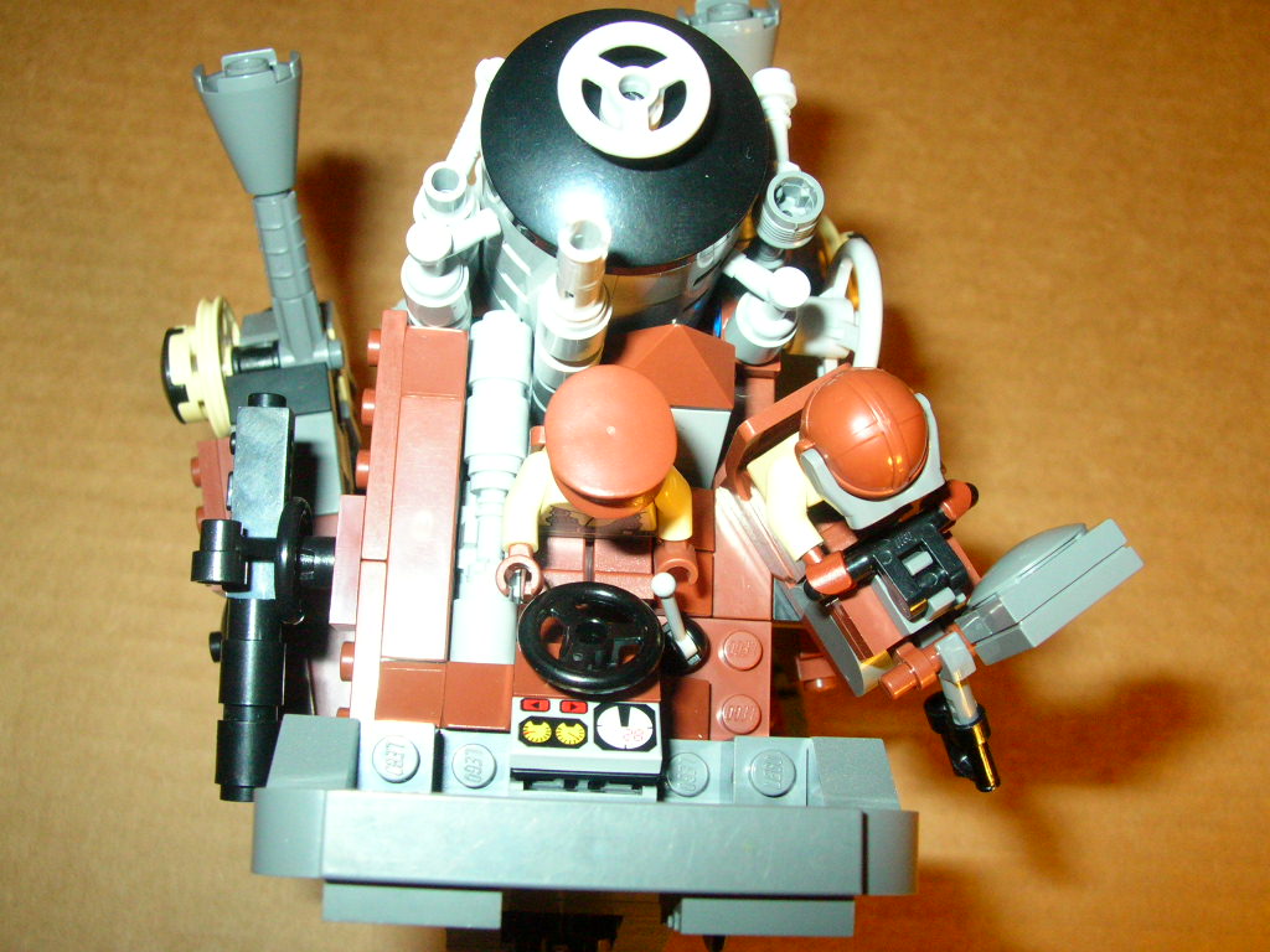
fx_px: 1321
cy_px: 476
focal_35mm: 36
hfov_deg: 51.4
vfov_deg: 39.7
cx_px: 635
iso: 200
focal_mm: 6
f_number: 3.7
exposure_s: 1/60.1
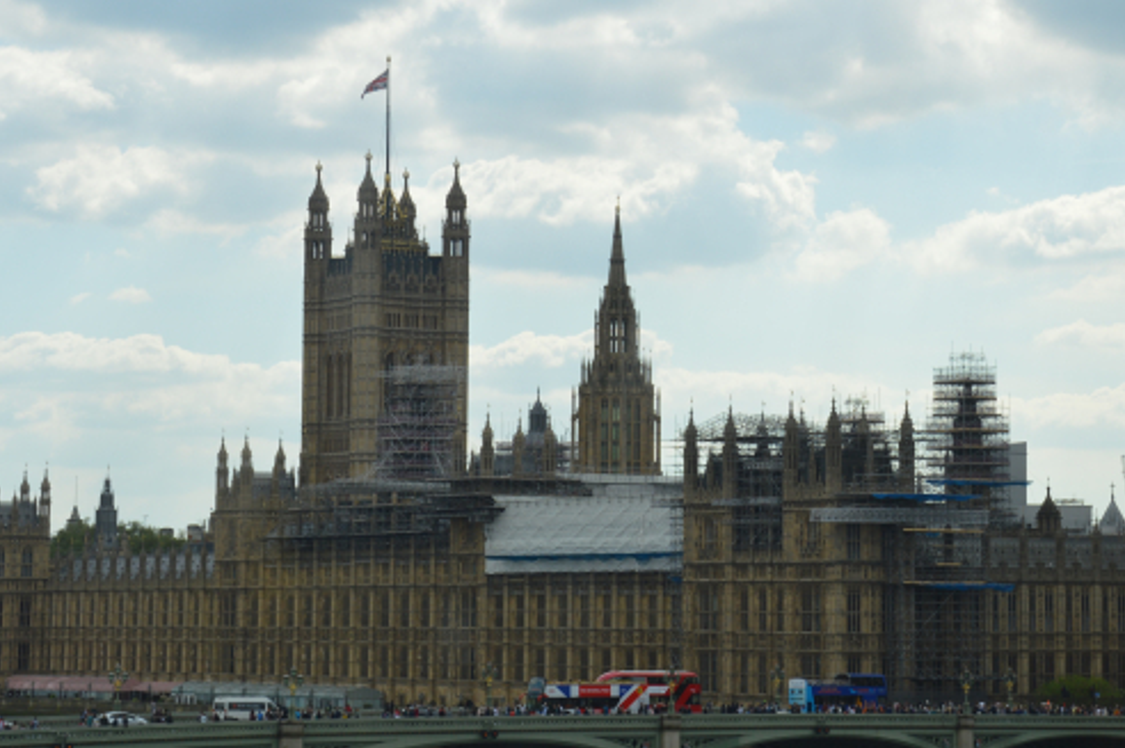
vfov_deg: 12.4
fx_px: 3428
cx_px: 748
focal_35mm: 110
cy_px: 274
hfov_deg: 18.6
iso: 100
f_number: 8
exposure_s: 1/250
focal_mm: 45
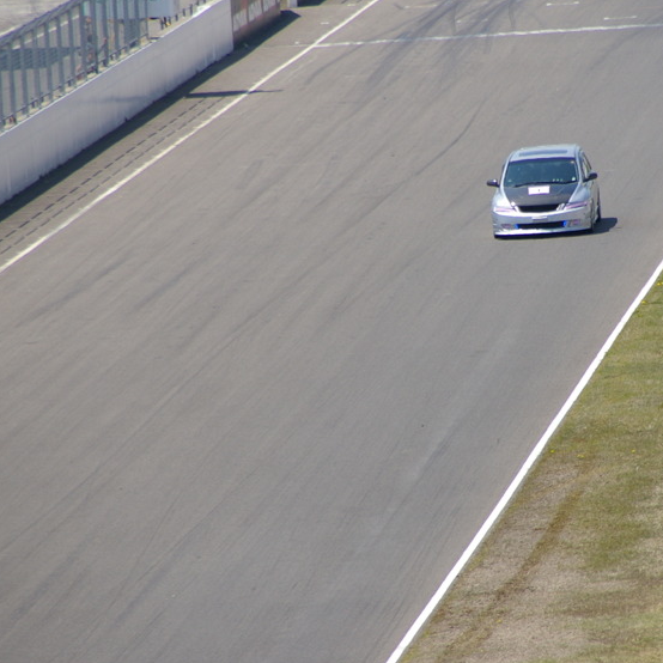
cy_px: 290
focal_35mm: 589
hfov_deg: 3.0
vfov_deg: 3.0
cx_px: 489
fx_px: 12763
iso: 200
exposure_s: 1/500
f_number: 8
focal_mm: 250
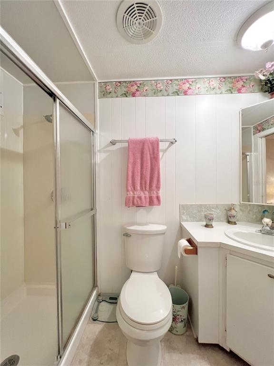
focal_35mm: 13
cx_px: 137
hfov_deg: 89.9
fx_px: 137
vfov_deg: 106.2
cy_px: 183
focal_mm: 1.57
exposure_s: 1/60
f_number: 1.8
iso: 250
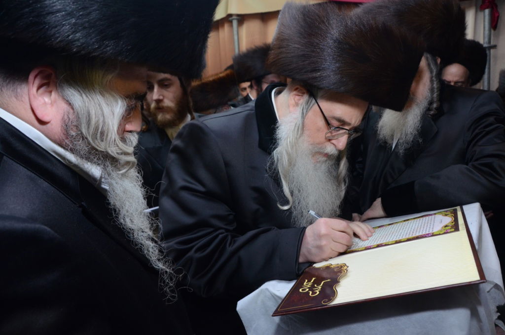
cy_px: 168
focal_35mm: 27
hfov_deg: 67.5
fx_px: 378
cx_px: 252
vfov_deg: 47.7
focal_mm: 18
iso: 1250
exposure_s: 1/100
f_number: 5.6
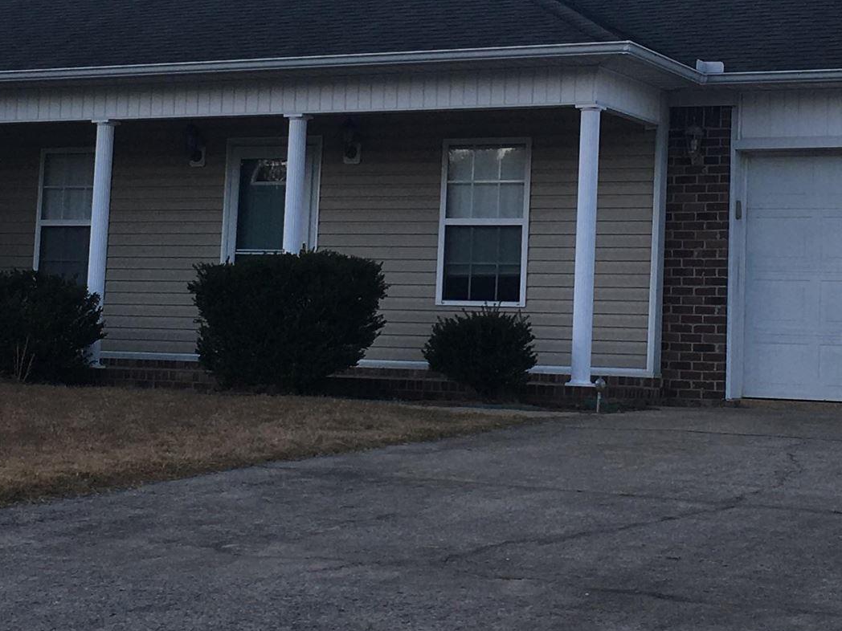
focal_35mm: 85
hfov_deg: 23.0
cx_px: 488
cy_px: 177
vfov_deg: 17.3
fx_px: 2068
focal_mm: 4.15
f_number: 2.2
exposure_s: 1/289
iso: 25
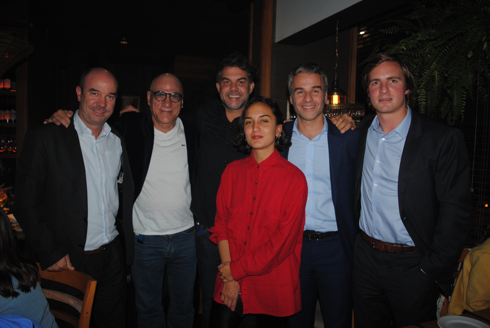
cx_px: 245
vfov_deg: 48.0
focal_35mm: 27
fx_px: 368
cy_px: 164
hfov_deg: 67.3
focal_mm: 18
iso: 200
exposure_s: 1/60
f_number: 3.5
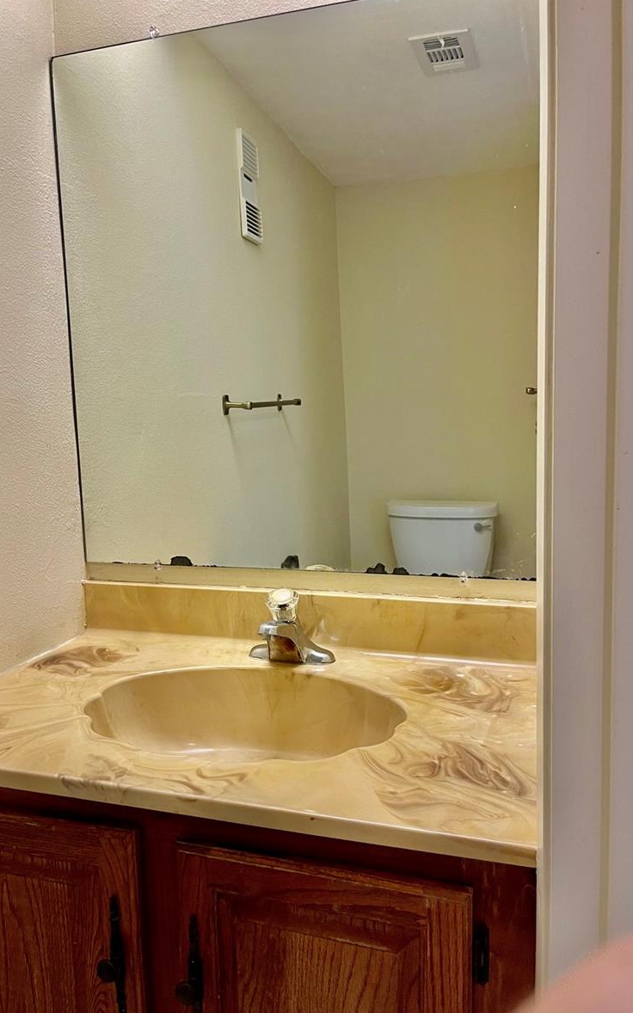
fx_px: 745
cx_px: 309
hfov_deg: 46.0
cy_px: 505
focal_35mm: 27
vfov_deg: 68.4
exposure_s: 1/60
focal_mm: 5.1
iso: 80
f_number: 1.6
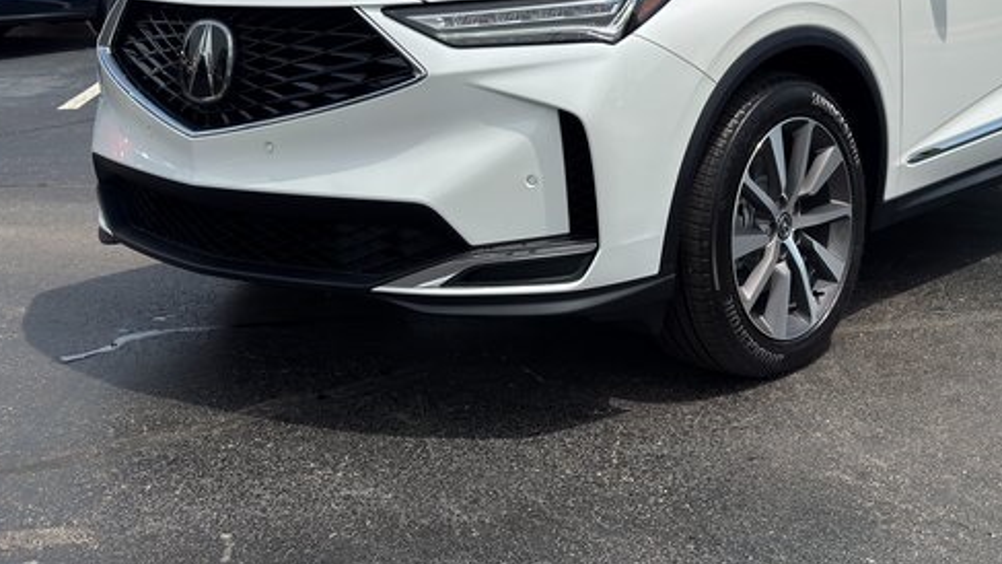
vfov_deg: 21.3
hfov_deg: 37.6
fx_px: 1461
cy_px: 43
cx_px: 628
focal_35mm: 55
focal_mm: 6.76
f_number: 1.78
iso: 100
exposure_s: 1/11628
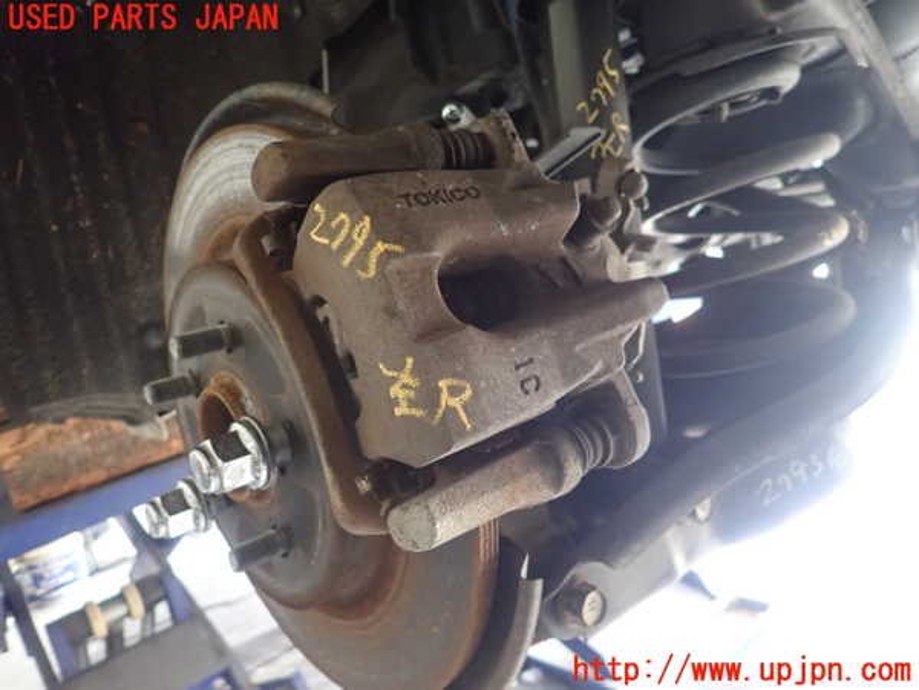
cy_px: 345
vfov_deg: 54.9
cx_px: 460
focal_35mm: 25
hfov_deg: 69.4
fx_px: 664
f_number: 2
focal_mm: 4.5
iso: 640
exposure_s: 1/30
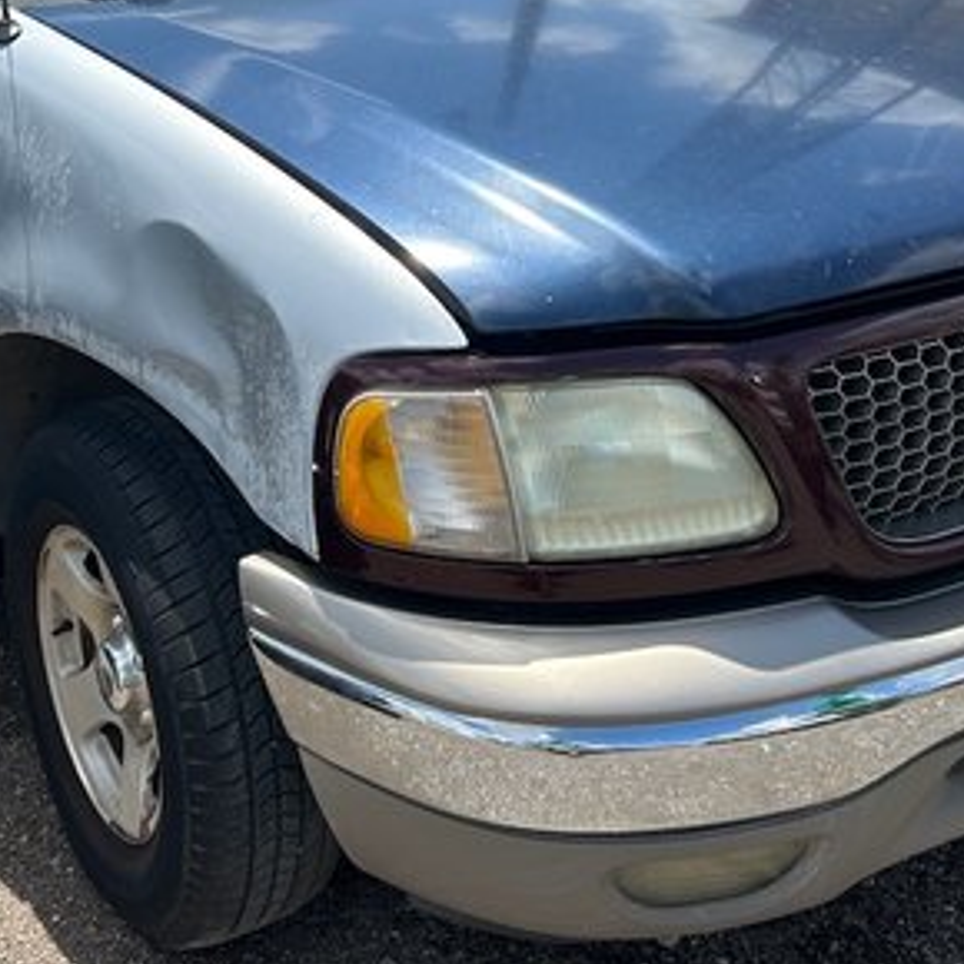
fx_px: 1575
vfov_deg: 33.5
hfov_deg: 34.0
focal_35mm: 50
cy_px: 274
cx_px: 404
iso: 50
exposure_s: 1/2513
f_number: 1.5
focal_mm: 5.7
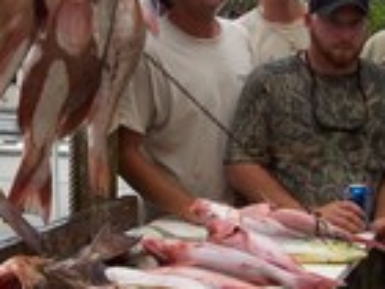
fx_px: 1146
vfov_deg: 14.4
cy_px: 138
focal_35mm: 103
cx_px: 110
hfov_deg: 19.0
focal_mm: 6
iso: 80
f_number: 2.7
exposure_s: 1/318
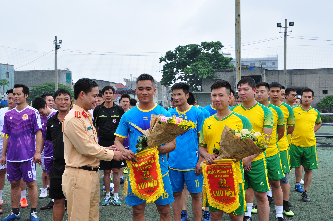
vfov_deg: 23.7
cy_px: 110
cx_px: 166
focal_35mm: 57
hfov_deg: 35.1
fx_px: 527
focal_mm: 38
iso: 500
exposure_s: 1/200
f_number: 10
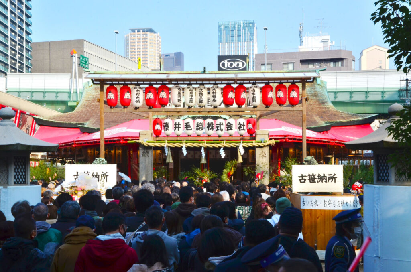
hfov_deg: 37.9
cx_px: 206
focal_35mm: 52
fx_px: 598
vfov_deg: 25.6
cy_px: 136
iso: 320
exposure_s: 1/80
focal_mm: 35
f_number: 20
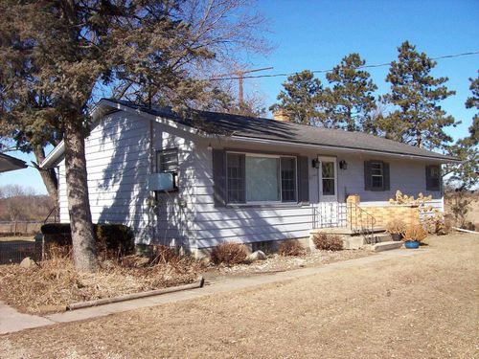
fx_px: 498
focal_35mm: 36
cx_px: 240
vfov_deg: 39.7
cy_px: 180
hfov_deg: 51.4
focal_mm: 6
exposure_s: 1/590
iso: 80
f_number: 4.8
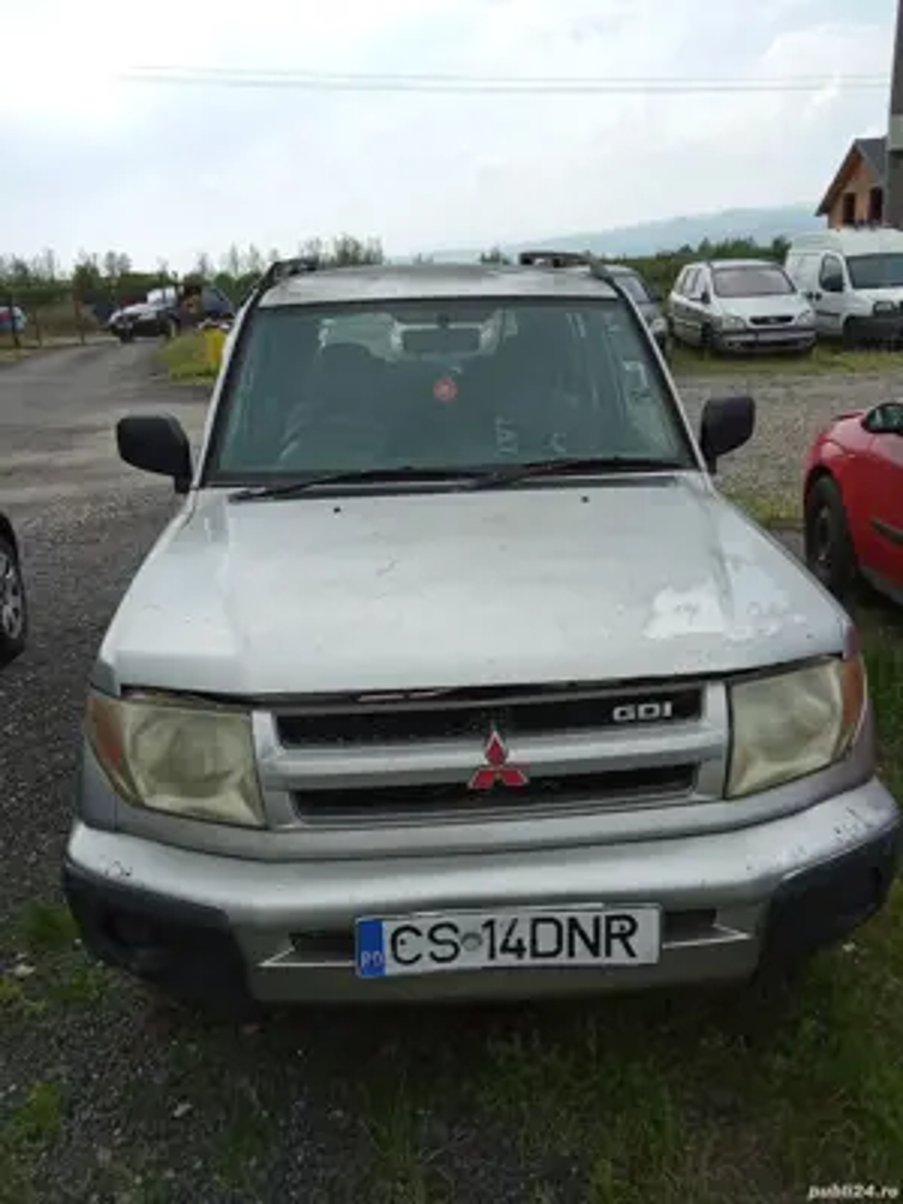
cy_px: 602
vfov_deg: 63.4
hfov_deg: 49.7
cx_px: 452
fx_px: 974
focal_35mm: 28
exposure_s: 1/1404
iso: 100
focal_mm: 2.78
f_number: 2
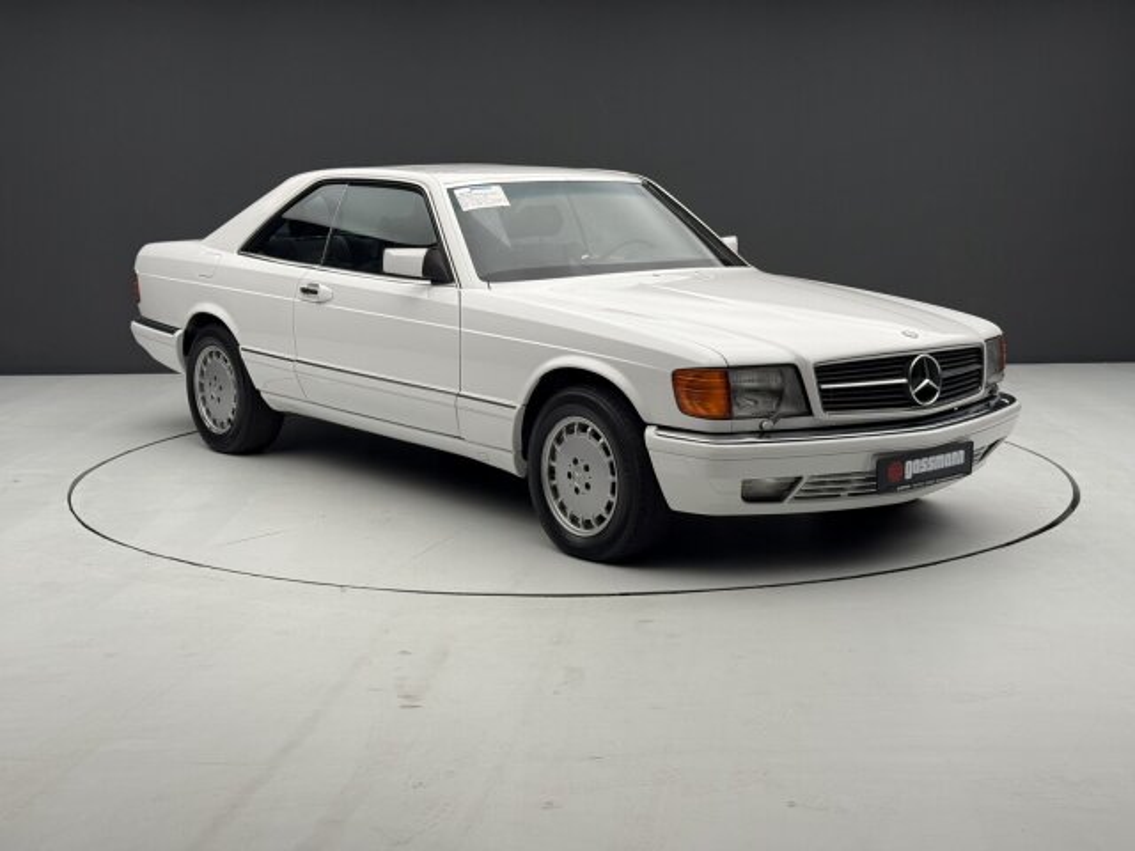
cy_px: 426
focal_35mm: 48
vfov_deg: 30.3
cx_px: 568
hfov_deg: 39.7
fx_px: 1574
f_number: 1.78
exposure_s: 1/99
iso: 64
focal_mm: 6.76
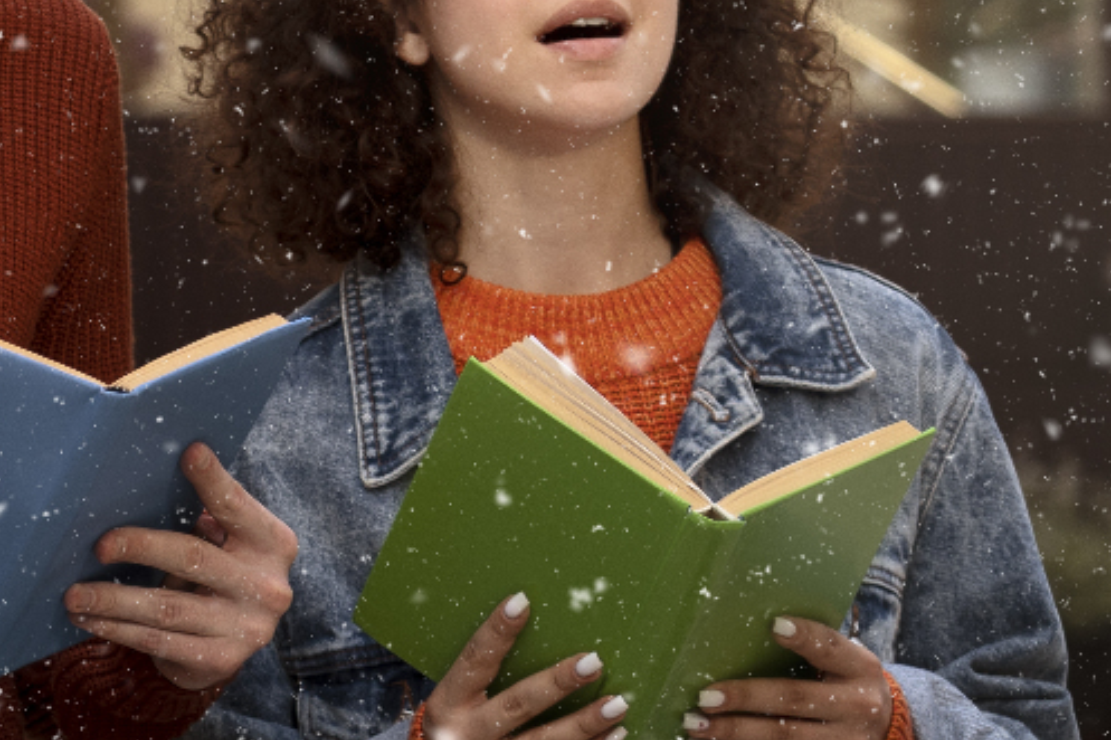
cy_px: 148
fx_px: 8977
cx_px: -597
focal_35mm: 291
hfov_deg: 7.0
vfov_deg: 4.7
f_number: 4
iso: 200
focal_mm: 82
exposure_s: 1/160
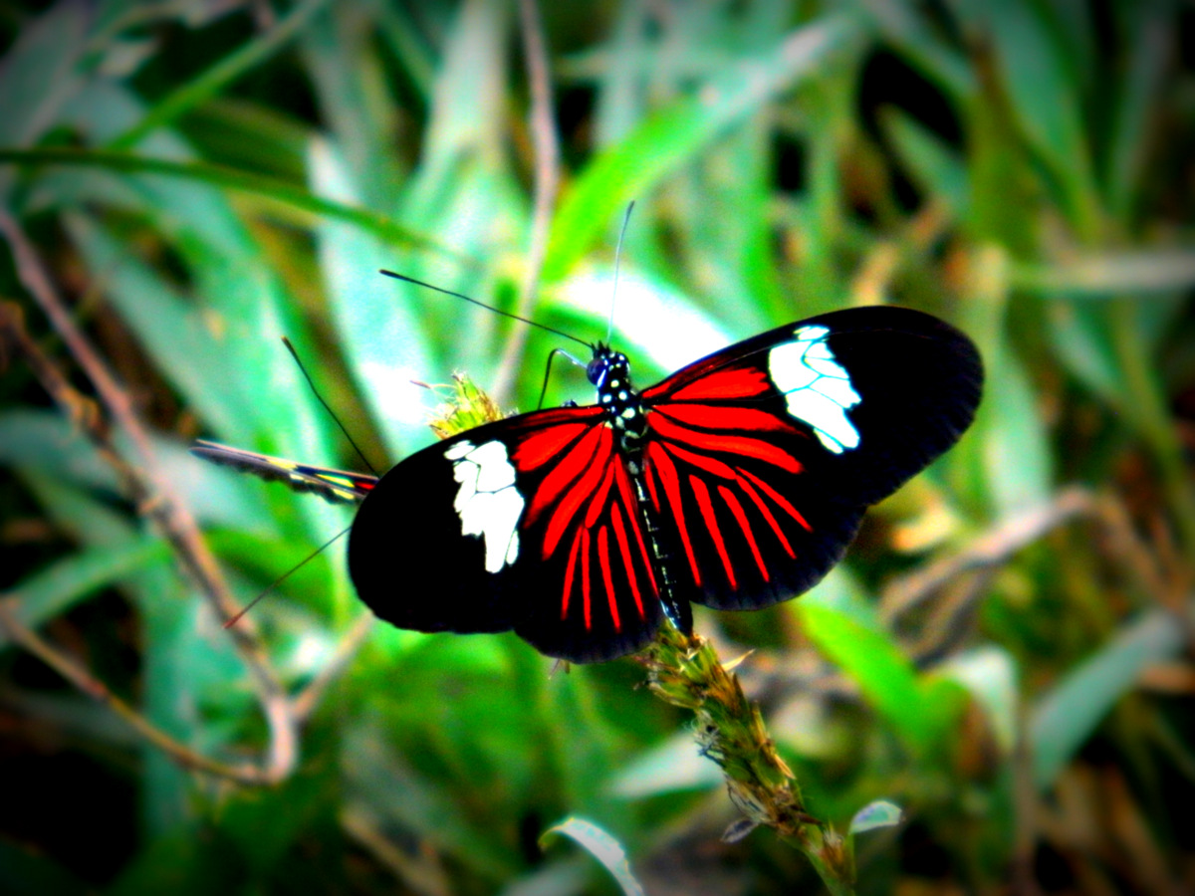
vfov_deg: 2.8
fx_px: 18124
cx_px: 598
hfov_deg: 3.8
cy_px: 448
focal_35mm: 525
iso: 400
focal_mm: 94.5
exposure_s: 1/60
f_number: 5.8
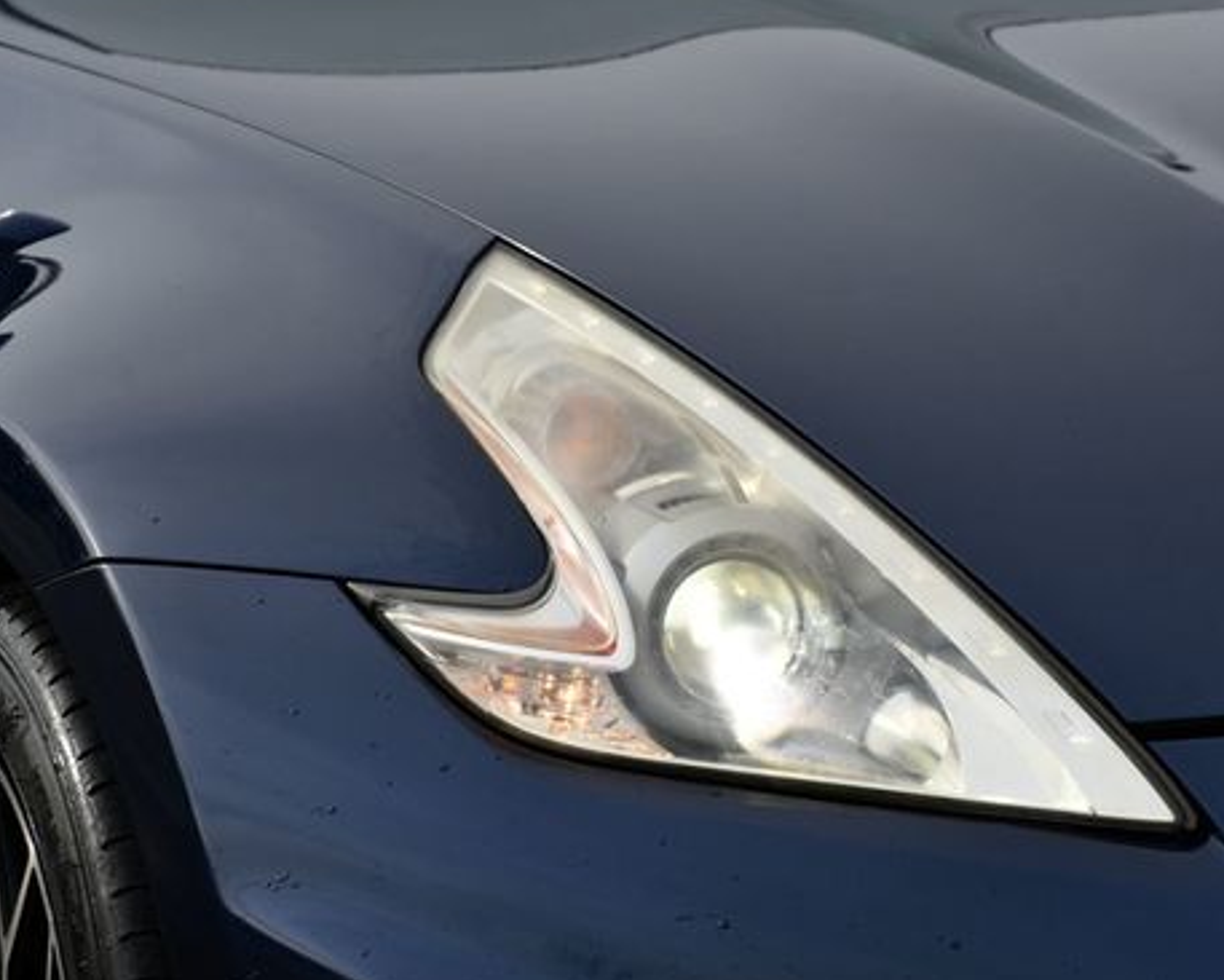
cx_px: 804
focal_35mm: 256
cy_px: 538
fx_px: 9278
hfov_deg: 7.5
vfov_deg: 6.0
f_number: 8
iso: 125
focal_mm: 130
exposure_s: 1/250
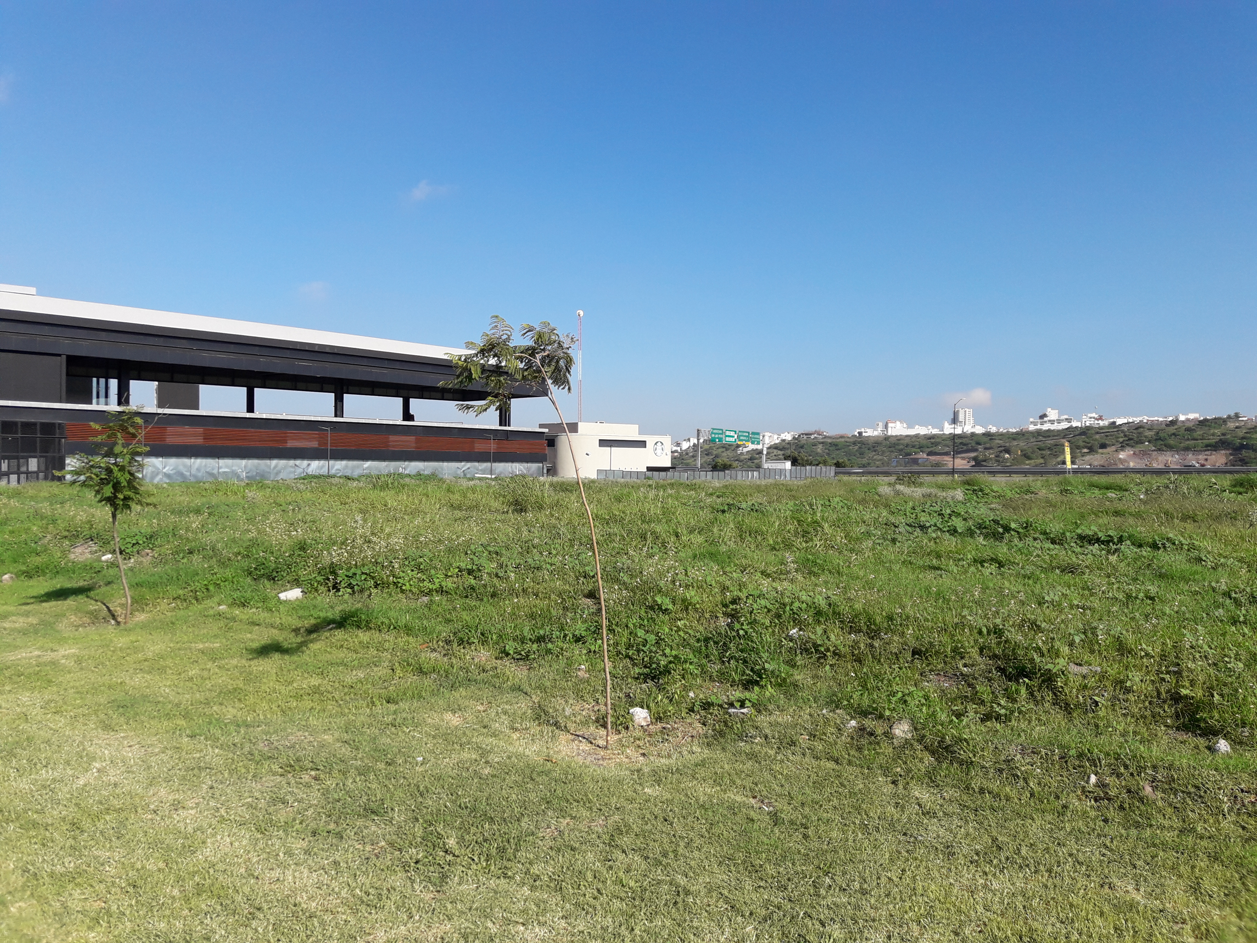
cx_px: 628
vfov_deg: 49.7
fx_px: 1017
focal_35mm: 28
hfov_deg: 63.4
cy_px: 472
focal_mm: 3.7
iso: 40
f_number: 1.9
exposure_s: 1/1543
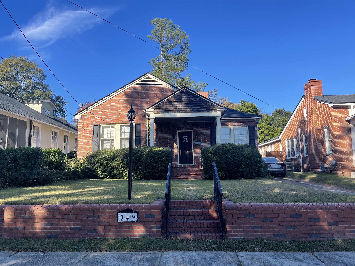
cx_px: 178
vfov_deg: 53.1
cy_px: 133
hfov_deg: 67.3
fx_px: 267
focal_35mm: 26
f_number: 1.6
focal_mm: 5.1
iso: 32
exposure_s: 1/1715
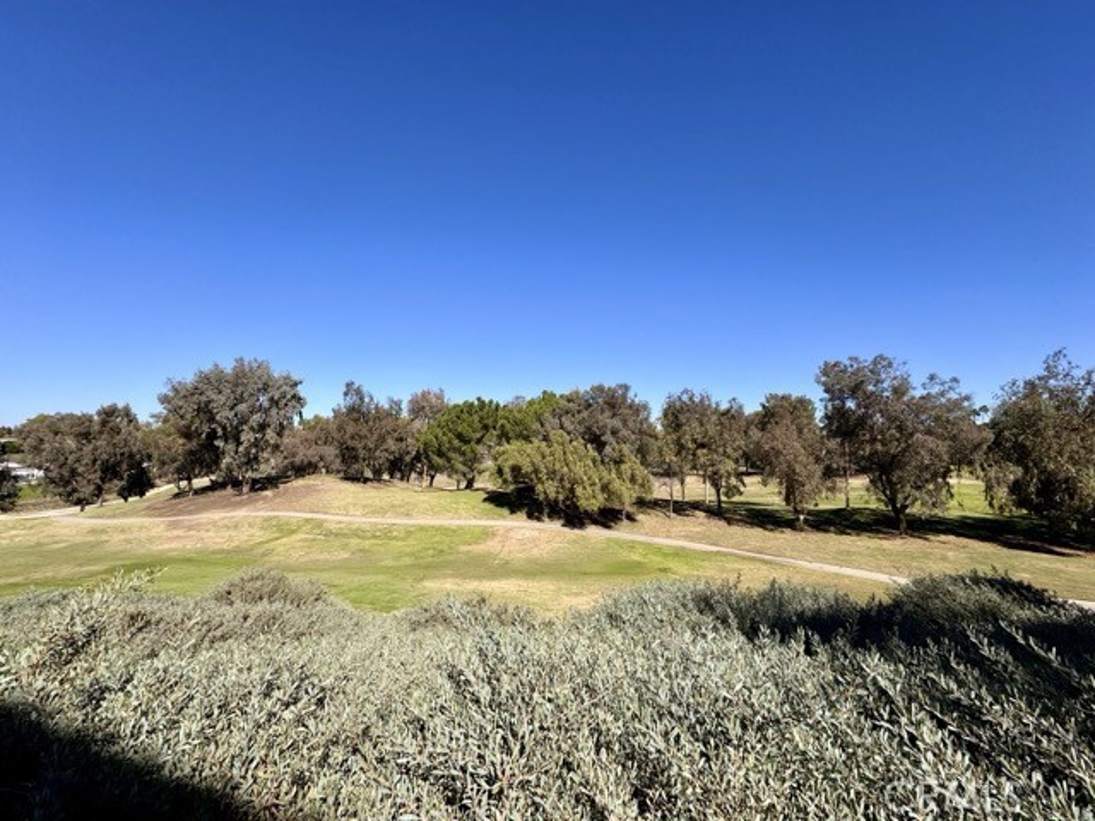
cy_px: 410
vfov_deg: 85.7
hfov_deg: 102.1
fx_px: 443
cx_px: 548
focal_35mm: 14
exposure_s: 1/2028
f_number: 2.2
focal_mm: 2.22
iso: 50
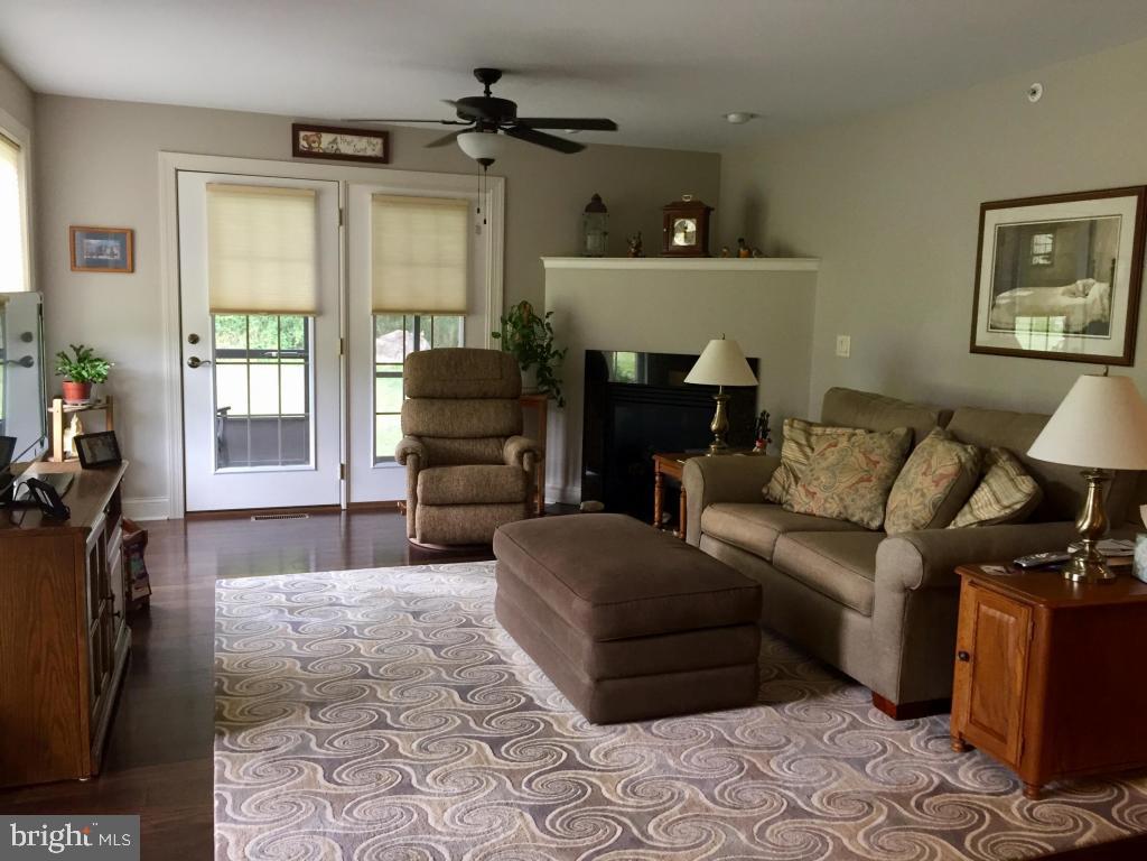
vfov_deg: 48.2
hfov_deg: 61.7
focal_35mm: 29
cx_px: 574
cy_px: 430
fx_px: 961
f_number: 2.2
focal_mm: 4.15
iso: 40
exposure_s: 1/30
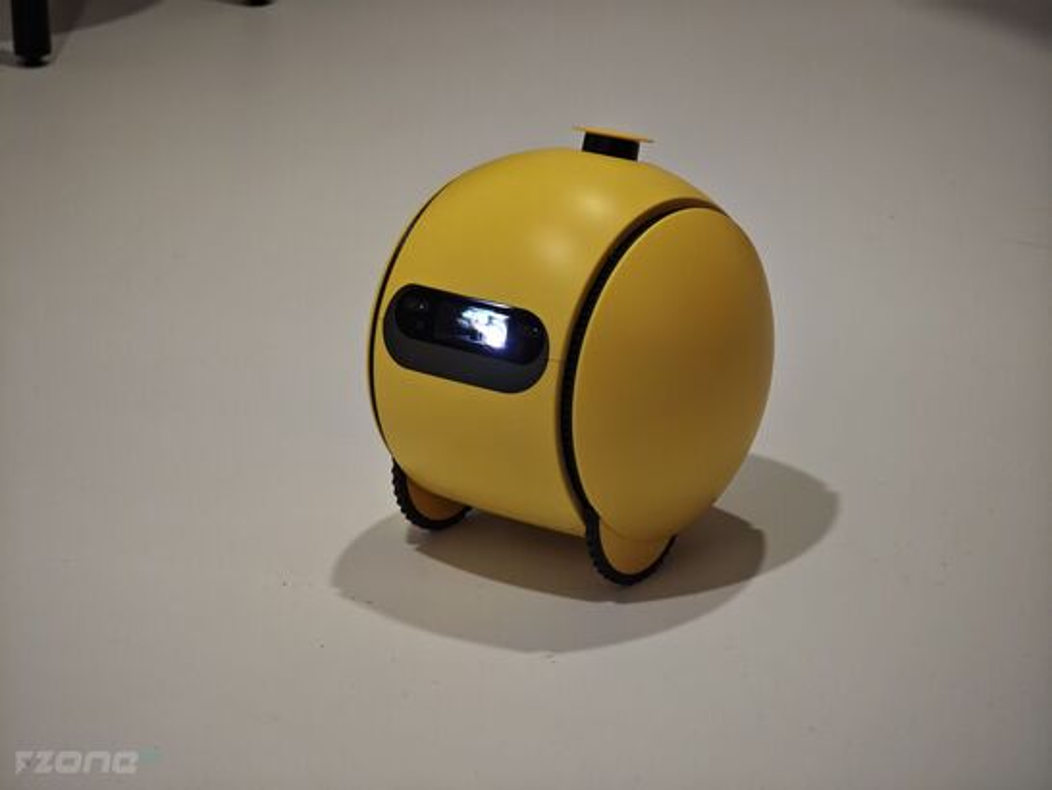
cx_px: 526
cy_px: 395
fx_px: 3648
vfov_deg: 12.4
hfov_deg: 16.4
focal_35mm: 120
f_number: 2.5
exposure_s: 1/60
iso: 1250
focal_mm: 19.4
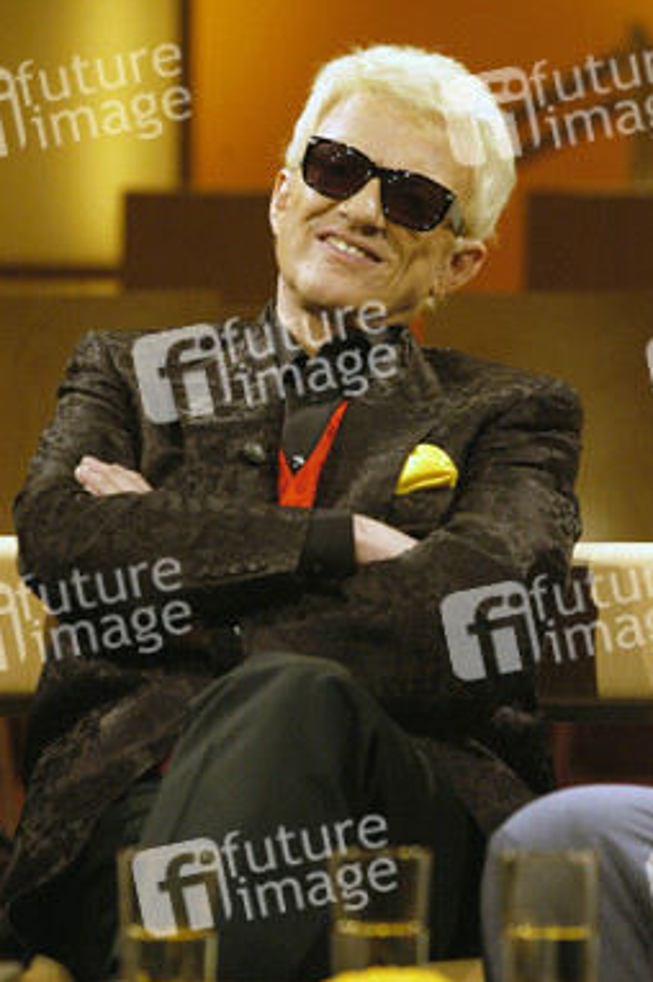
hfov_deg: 4.4
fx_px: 8558
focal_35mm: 314
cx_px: 339
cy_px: 491
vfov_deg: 6.6
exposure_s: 1/125
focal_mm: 200
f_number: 4
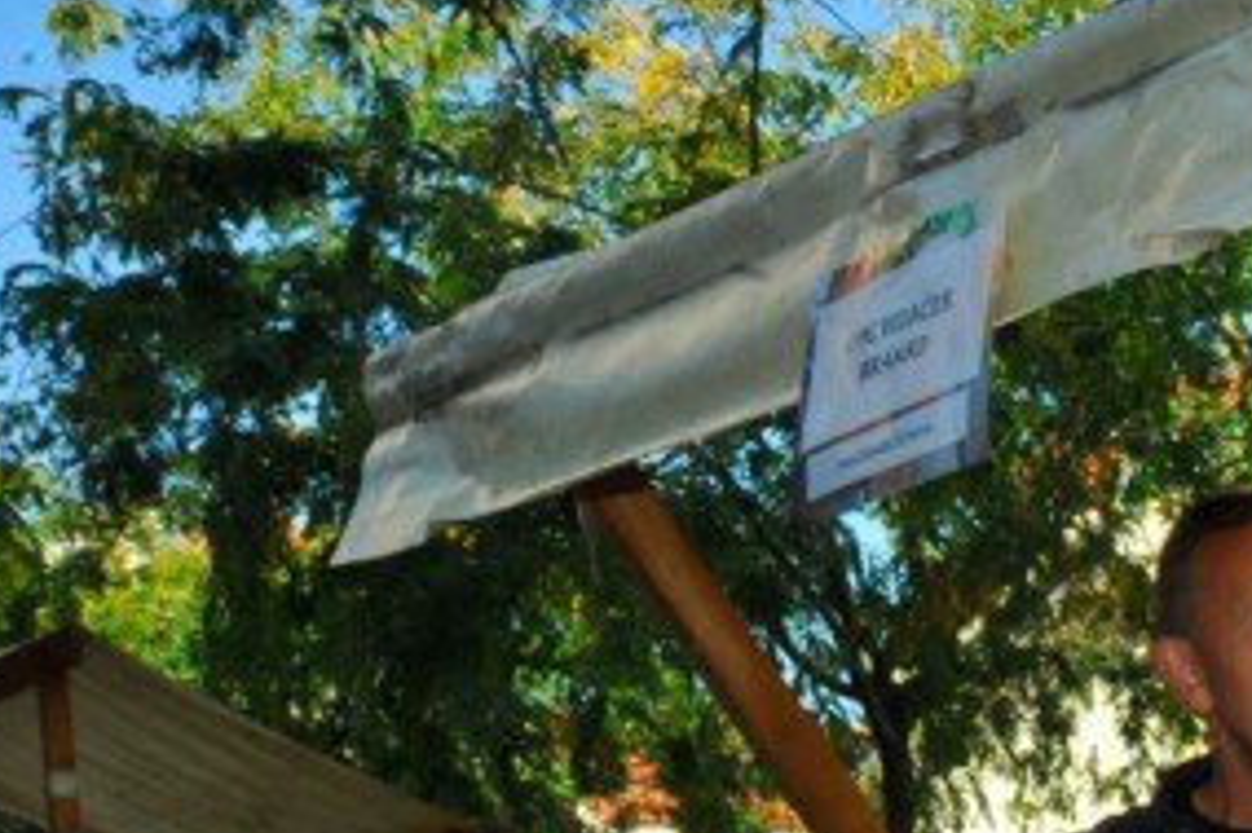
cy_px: 1241
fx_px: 4762
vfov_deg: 9.7
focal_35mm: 137
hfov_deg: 13.6
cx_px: 2156
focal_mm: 38
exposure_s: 1/125
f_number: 25
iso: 800
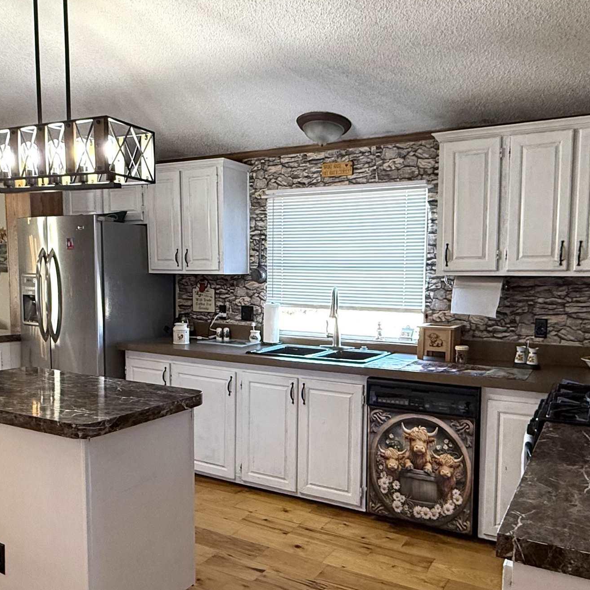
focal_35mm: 29
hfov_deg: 55.5
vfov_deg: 55.5
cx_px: 327
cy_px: 333
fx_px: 559
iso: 250
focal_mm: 2.22
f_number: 2.2
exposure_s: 1/120
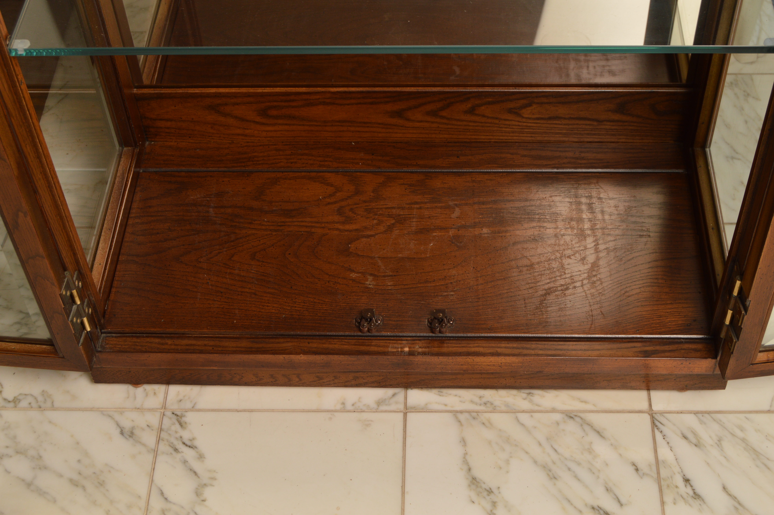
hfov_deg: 35.1
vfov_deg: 23.7
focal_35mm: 57
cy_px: 258
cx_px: 387
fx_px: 1224
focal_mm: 38
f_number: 9
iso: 200
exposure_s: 1/160
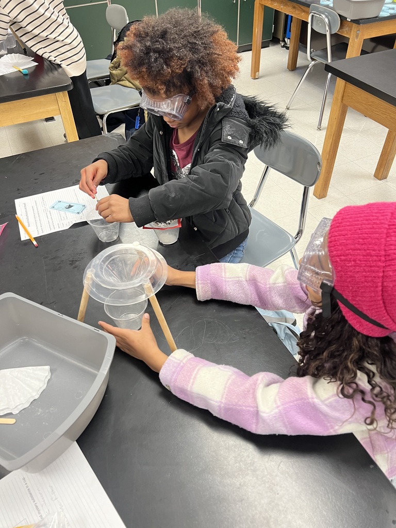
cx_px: 198
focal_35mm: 26
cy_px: 264
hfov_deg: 53.1
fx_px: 397
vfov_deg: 67.3
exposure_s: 1/60
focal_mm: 5.7
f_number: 1.5
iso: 125
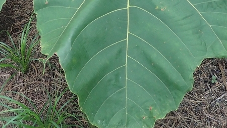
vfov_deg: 16.1
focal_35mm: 69
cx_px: 107
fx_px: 415
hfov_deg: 30.6
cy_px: -61
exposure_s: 1/80
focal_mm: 4.5
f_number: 2
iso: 200
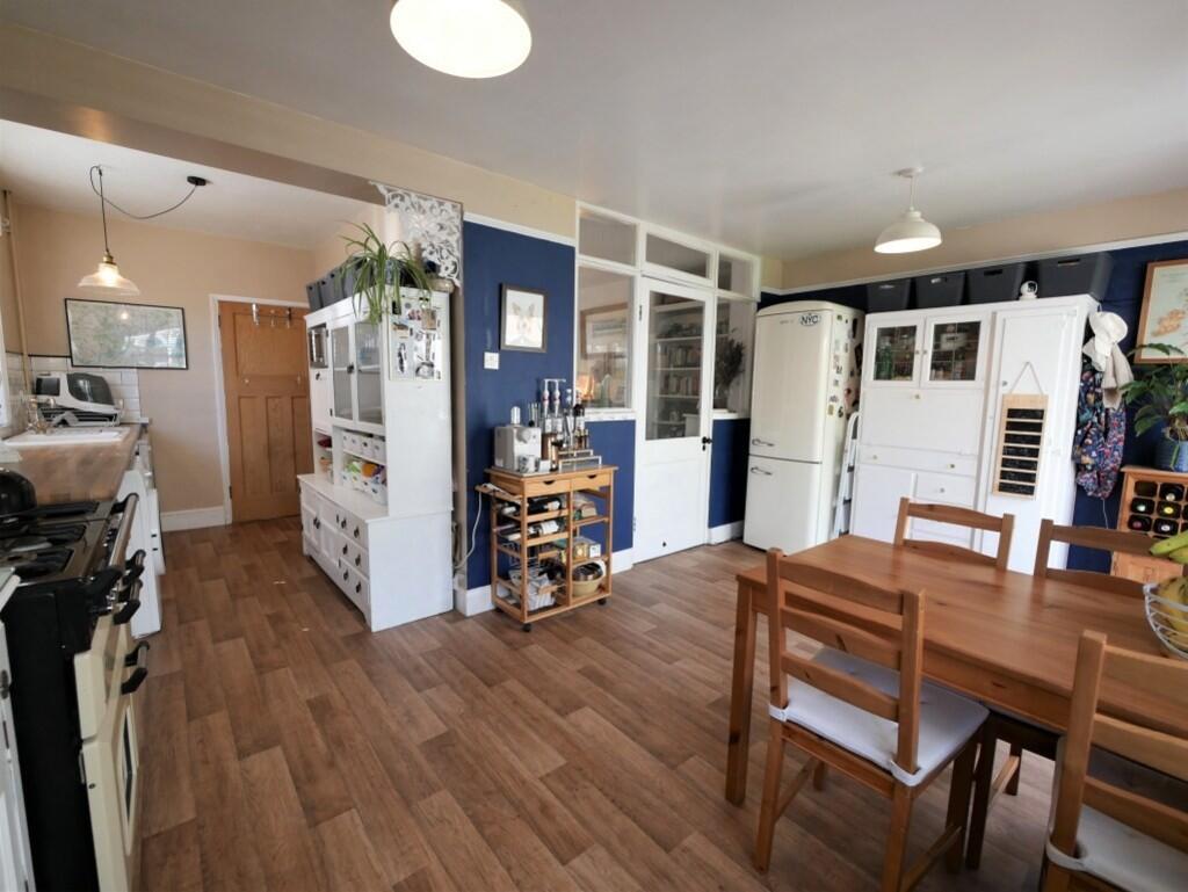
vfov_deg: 85.7
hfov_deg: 102.0
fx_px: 481
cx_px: 594
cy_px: 446
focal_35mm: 14
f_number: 4
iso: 500
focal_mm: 7
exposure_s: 1/60
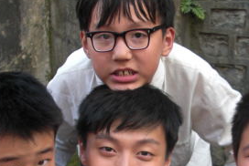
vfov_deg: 15.3
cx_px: 162
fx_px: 609
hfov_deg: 23.0
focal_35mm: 88
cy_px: 170
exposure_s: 1/100
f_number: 2.8
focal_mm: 6.3
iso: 100
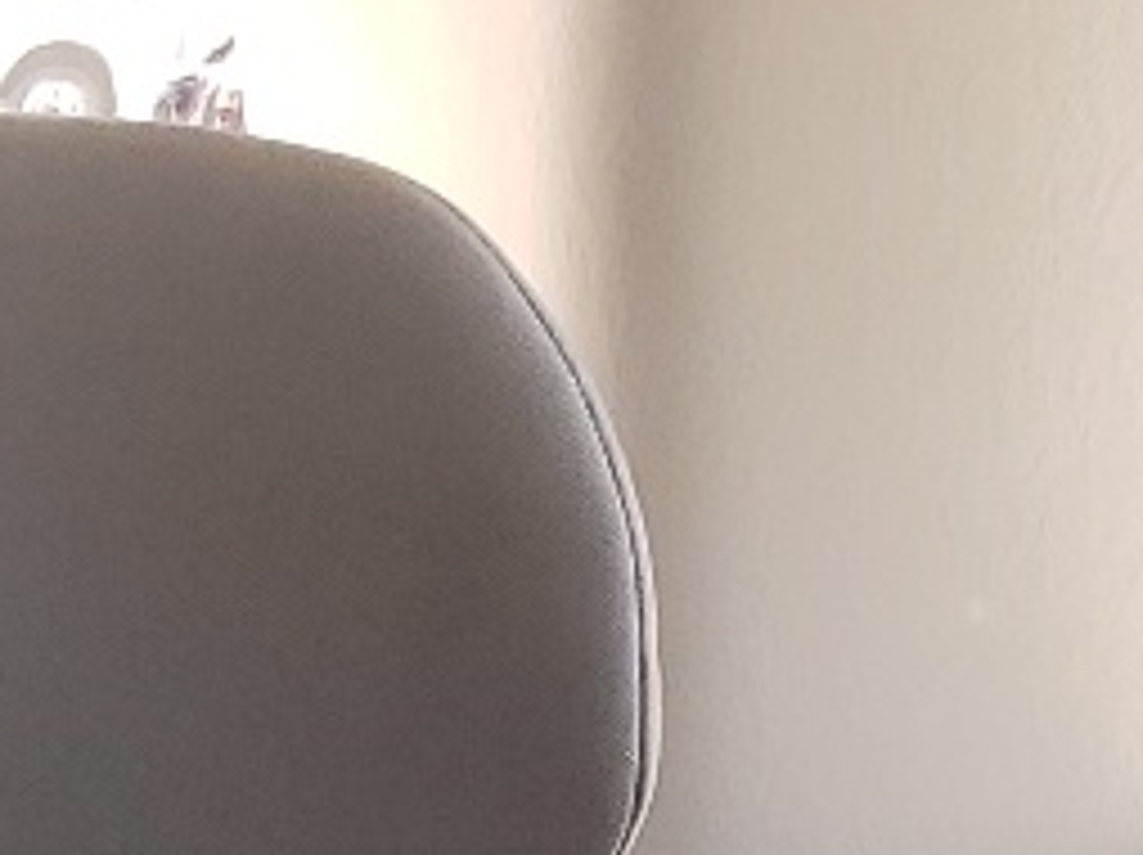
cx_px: -1854
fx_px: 5410
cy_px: 2462
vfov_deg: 7.9
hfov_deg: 10.1
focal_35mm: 164
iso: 50
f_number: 1.5
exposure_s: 1/345
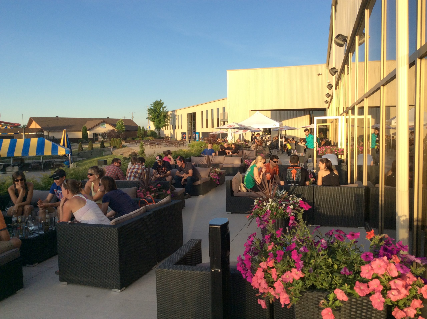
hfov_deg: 55.4
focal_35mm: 33
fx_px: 406
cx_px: 214
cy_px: 160
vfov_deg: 42.8
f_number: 2.4
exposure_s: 1/502
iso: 32
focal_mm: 3.3
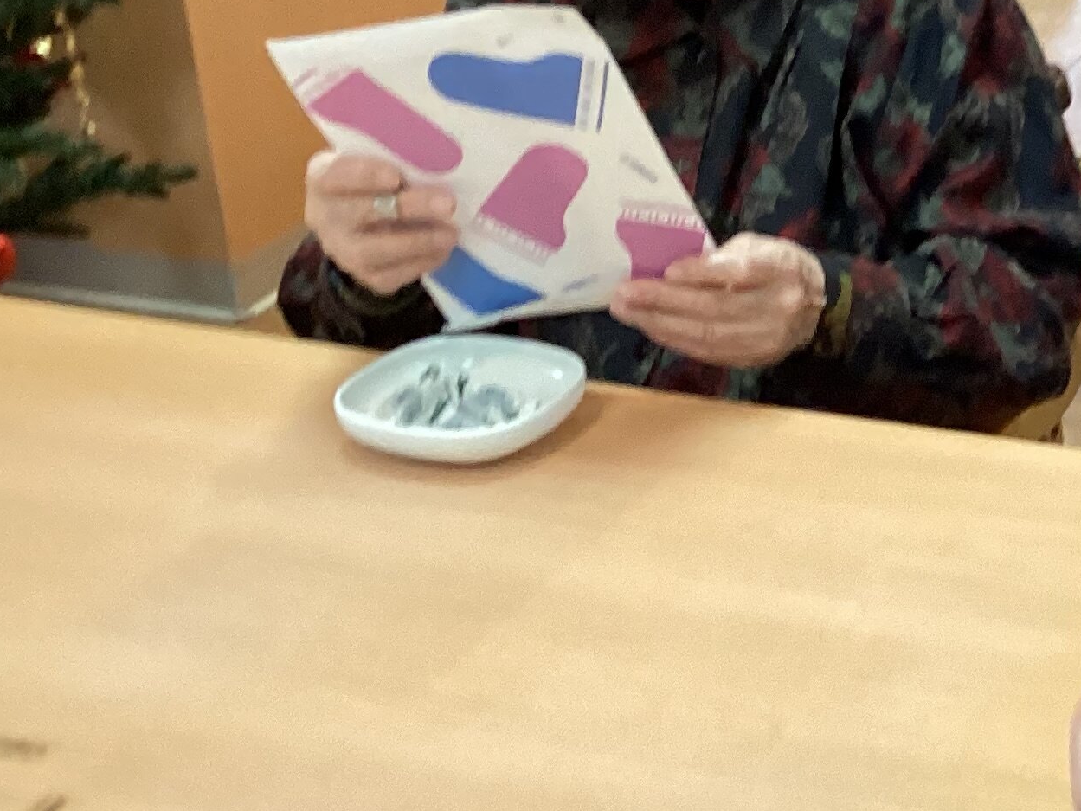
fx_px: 2530
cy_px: 536
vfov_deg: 18.2
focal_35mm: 81
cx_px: 1159
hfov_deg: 22.8
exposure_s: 1/60
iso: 160
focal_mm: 3.3
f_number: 2.4
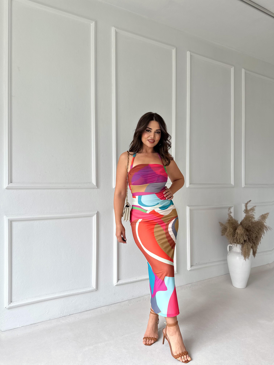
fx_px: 253
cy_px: 182
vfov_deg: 71.6
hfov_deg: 56.8
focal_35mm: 24
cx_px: 137
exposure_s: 1/171
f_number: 1.78
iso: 64
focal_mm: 6.86
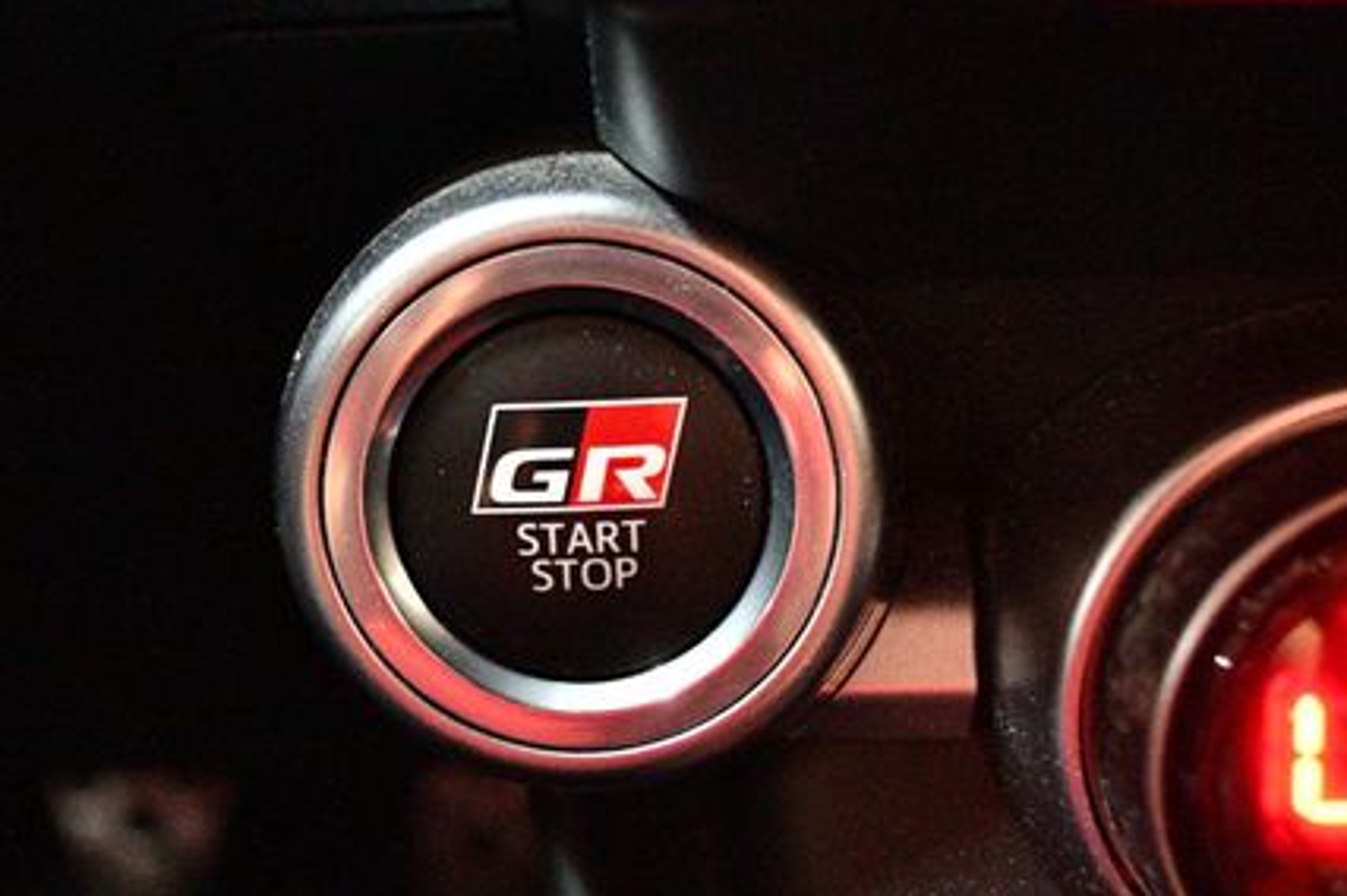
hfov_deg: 36.8
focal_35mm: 54
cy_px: 442
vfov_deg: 25.0
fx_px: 2019
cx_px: 555
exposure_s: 1/15
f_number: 4
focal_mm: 24
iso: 12800
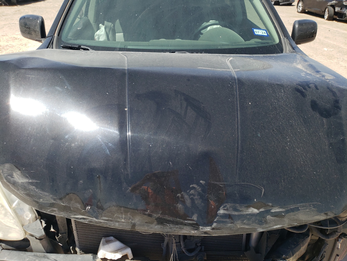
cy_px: 130
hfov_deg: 67.3
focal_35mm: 26
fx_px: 261
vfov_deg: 53.1
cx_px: 174
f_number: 1.5
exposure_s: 1/2000
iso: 50
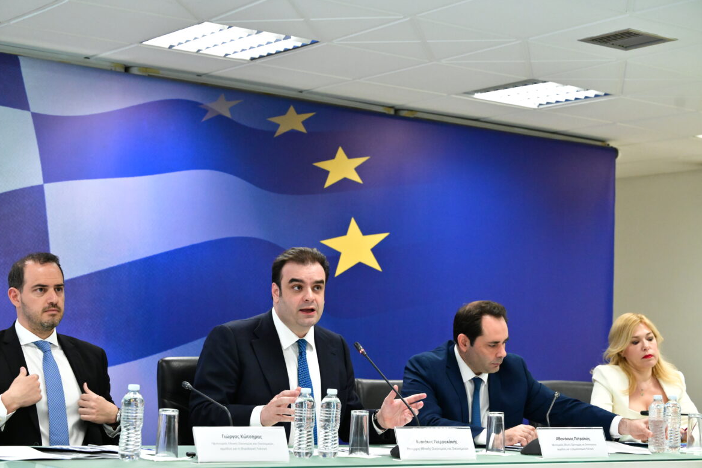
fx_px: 1404
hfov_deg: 28.1
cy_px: 235
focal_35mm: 72
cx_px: 345
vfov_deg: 18.9
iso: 8000
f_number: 4.5
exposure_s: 1/400
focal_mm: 70
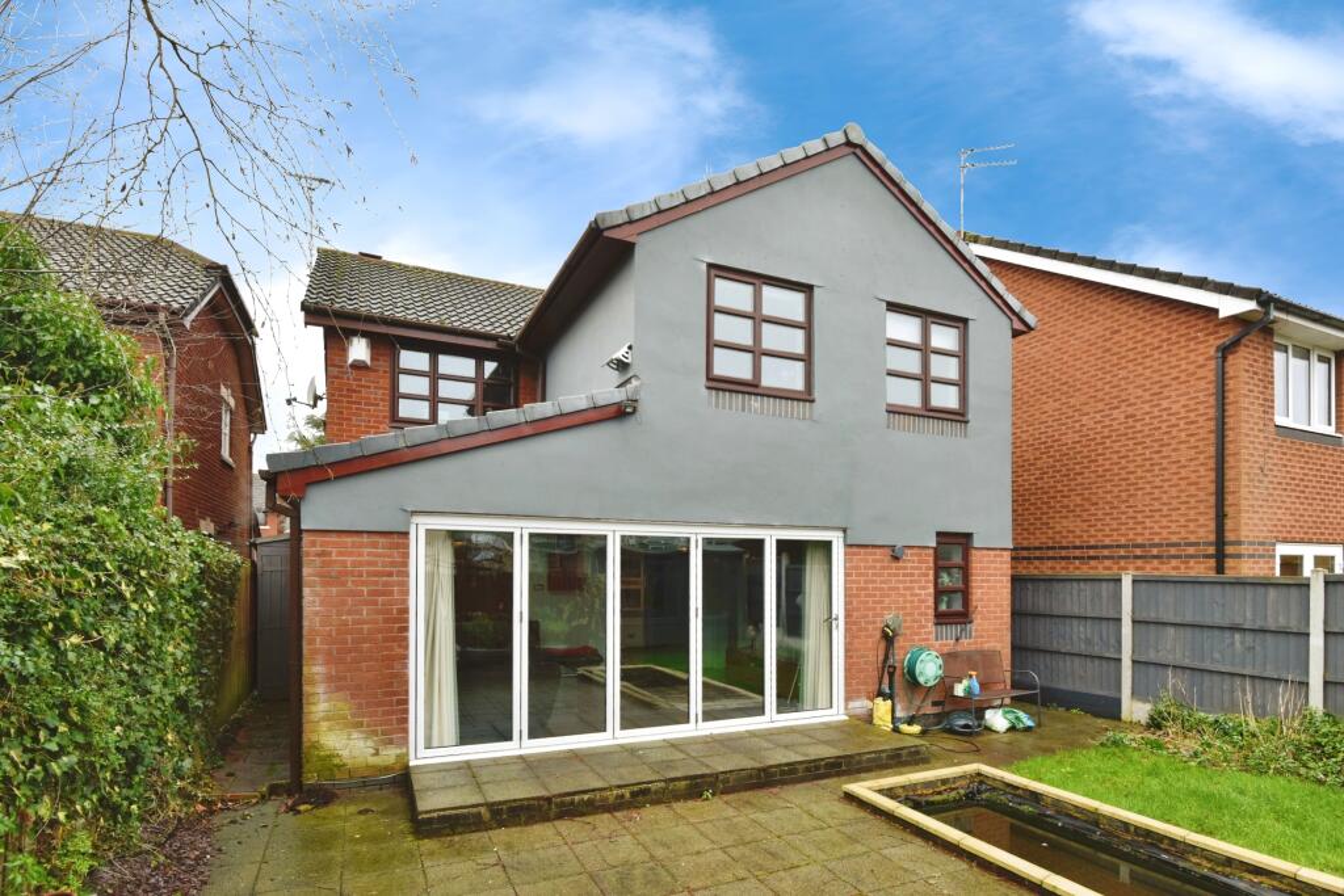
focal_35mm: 16
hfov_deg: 96.7
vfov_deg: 73.8
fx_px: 597
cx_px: 672
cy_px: 448
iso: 500
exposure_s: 1/100
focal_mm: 16
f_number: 7.1
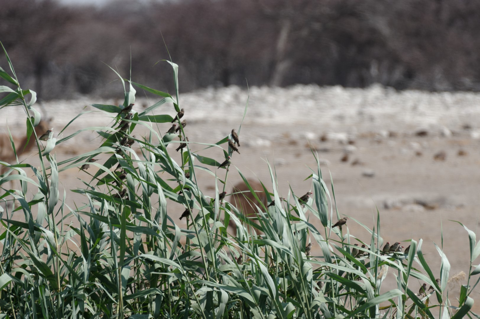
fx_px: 8992
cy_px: 160
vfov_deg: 2.0
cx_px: 240
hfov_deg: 3.1
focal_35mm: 675
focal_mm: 450
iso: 200
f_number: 8
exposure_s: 1/1250
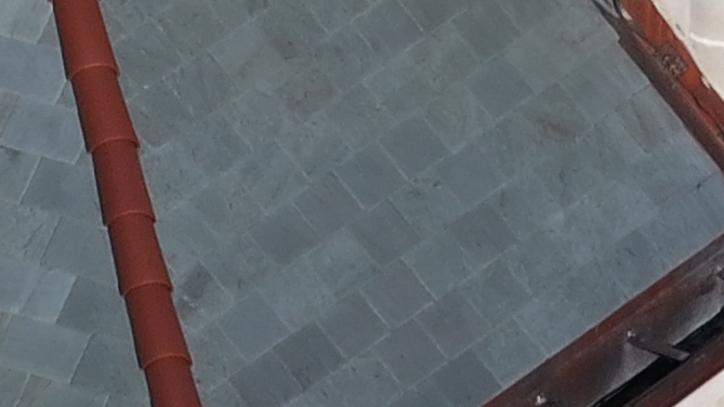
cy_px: -134
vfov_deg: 1.1
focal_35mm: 1081
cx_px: -1184
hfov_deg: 2.0
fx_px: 20748
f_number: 3.4
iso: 100
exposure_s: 1/800
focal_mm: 30.71
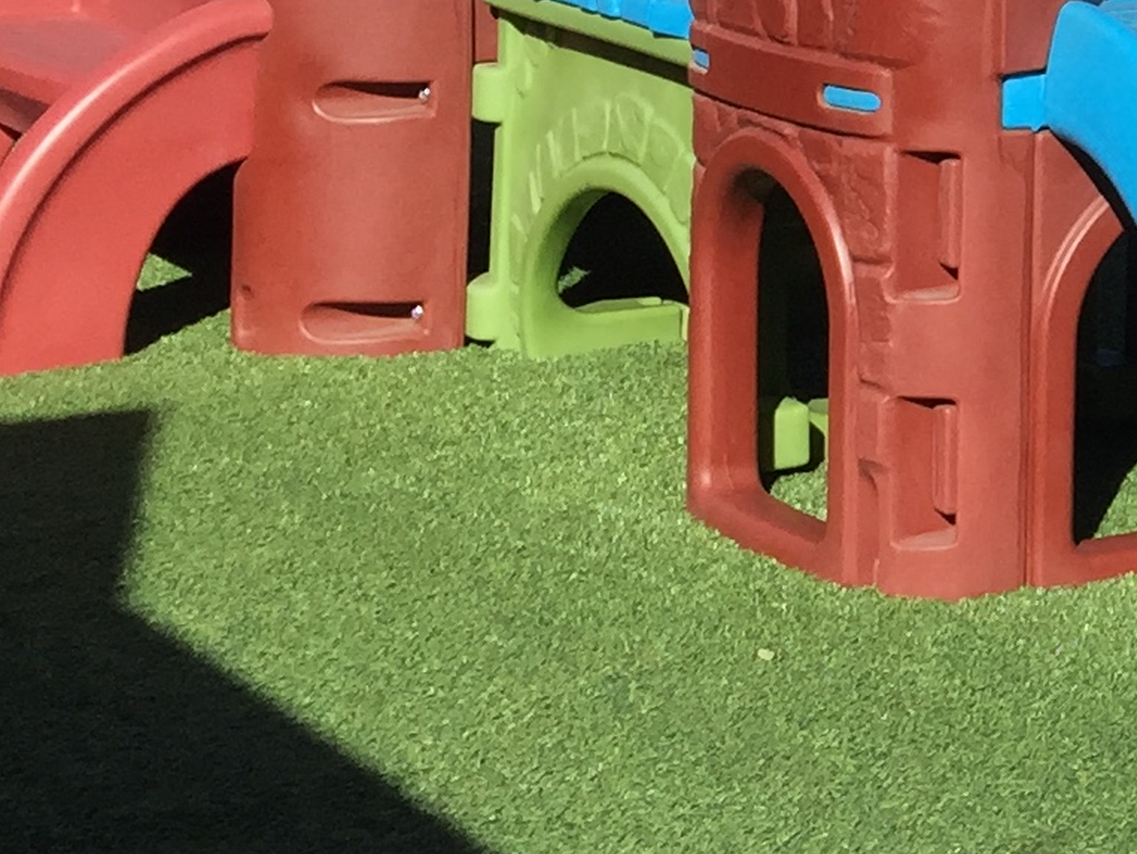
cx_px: 1998
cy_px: -274
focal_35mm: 124
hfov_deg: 14.2
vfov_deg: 11.6
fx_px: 4075
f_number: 2.2
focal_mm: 4.15
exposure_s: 1/1647
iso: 32
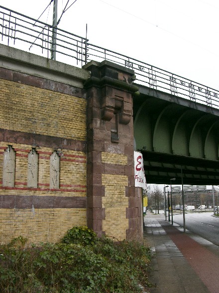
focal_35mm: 35
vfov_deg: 52.6
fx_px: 295
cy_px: 146
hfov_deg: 40.7
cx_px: 110
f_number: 4
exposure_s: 1/31.6
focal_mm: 8.9
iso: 50
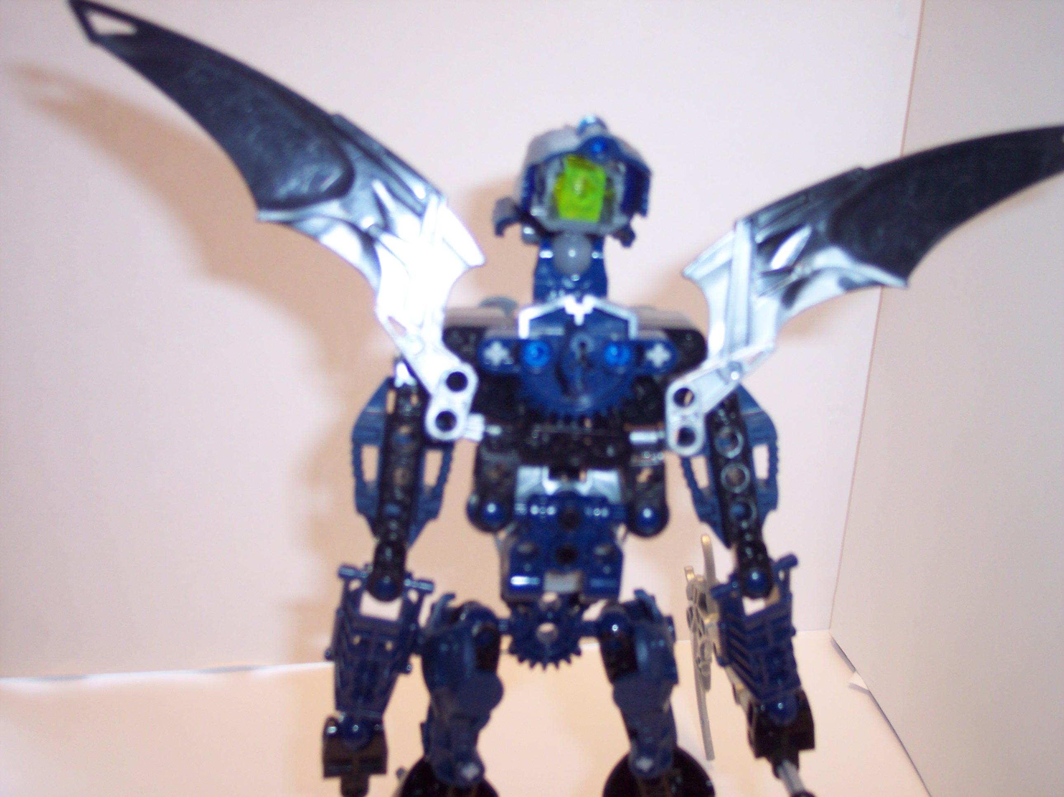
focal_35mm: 38
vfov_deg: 37.7
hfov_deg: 49.0
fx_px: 1167
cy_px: 398
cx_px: 532
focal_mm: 8
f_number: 2.8
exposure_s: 1/30
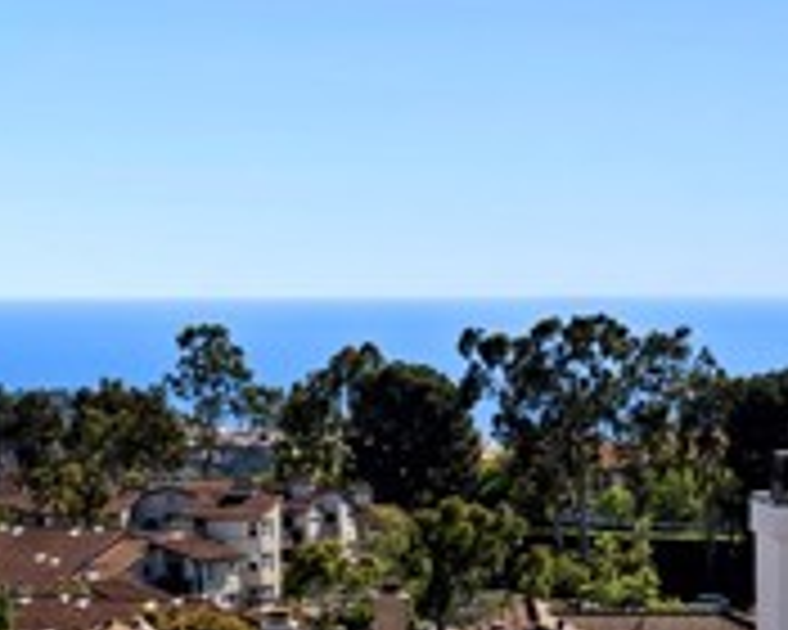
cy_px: 220
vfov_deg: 6.4
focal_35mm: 240
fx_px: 5597
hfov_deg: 7.9
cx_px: -266
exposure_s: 1/250
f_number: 10
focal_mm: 70
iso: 100
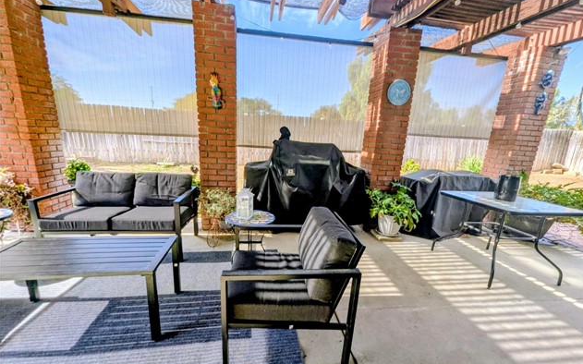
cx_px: 295
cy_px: 195
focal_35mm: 14
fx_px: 222
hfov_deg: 105.3
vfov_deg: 78.5
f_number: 2.2
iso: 45
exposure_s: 1/587
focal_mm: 1.95
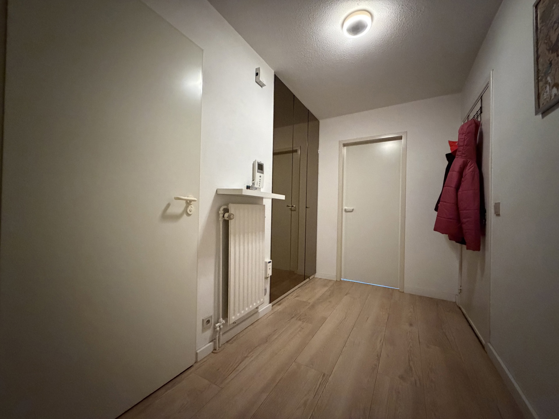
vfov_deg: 85.7
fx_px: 226
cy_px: 210
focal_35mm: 14
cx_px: 280
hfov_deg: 102.1
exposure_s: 1/50
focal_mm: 2.22
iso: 1250
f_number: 2.2
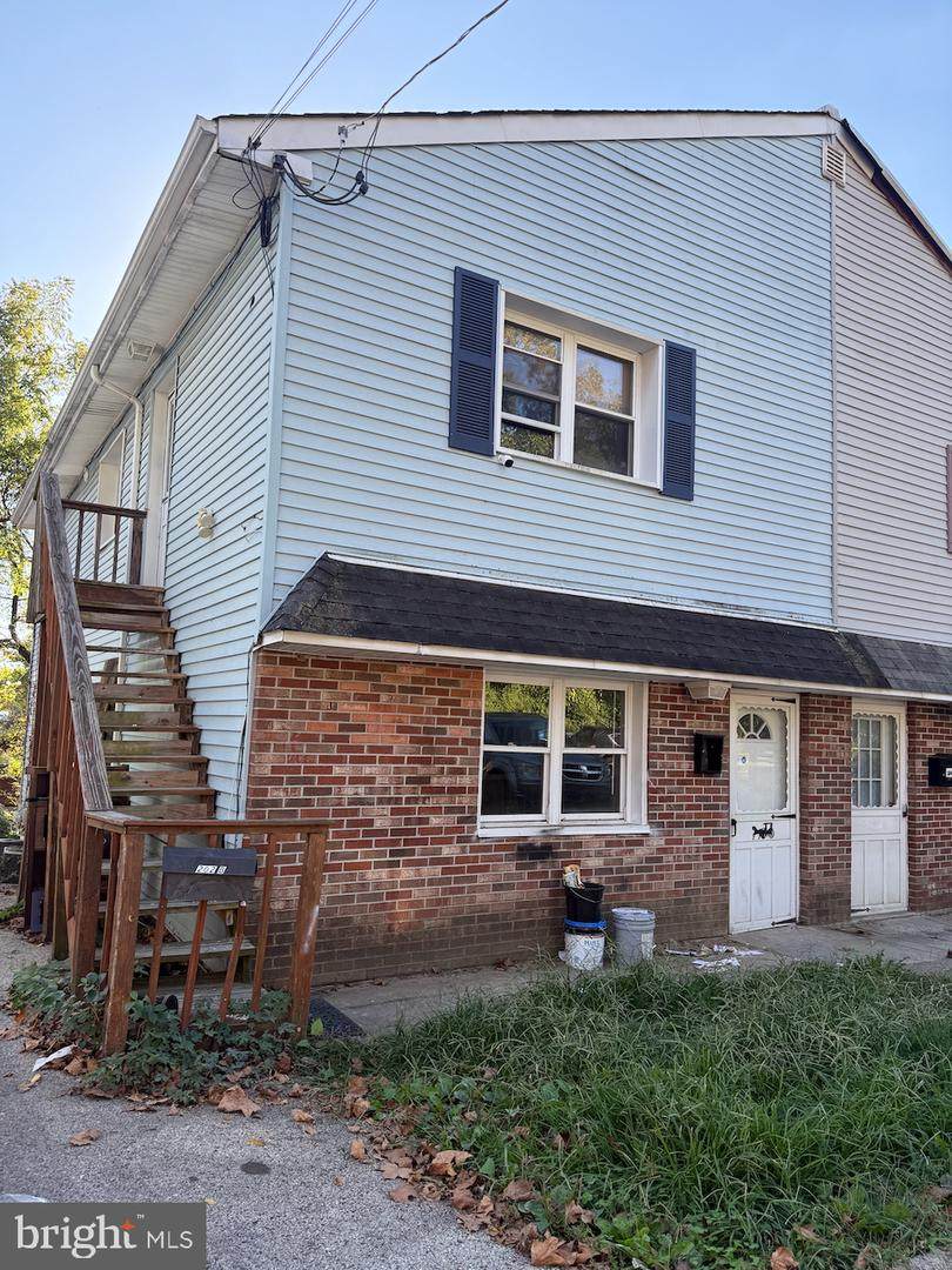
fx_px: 880
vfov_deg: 71.6
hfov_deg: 56.8
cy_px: 635
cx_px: 476
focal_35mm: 24
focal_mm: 6.76
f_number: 1.78
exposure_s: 1/796
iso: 100
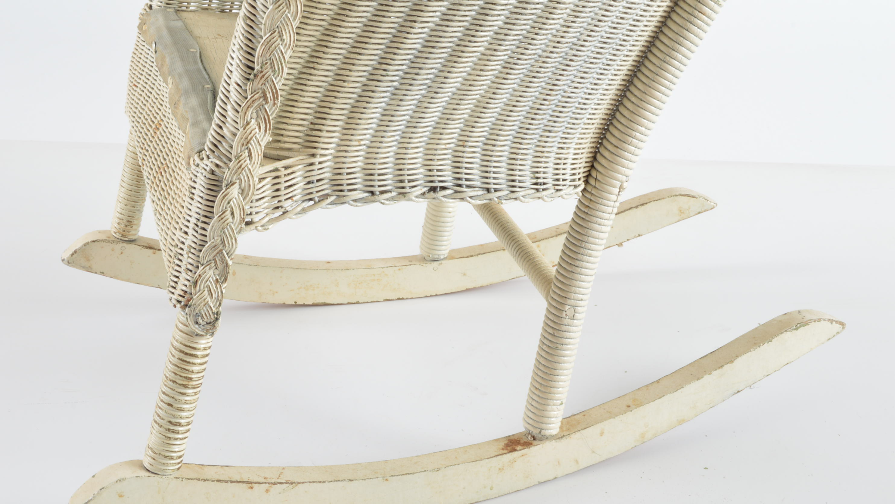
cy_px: 297
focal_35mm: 54
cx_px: 448
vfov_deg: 22.2
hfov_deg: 38.5
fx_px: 1282
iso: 200
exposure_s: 1/125
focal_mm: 34
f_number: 18
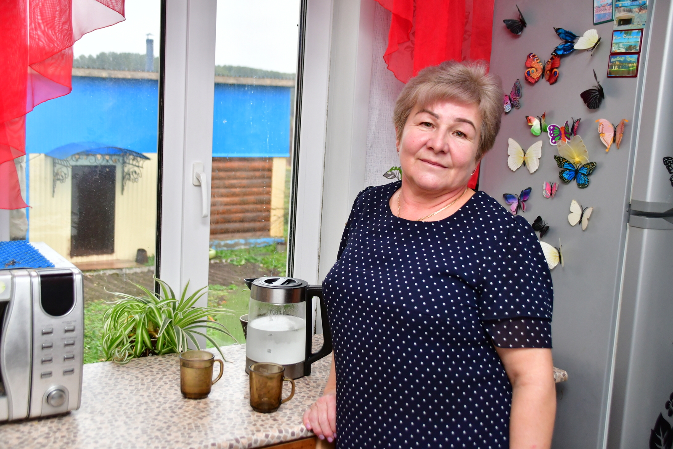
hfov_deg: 46.4
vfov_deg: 31.9
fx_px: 785
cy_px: 224
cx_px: 336
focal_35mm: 42
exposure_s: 1/250
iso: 1250
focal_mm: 28
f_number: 4
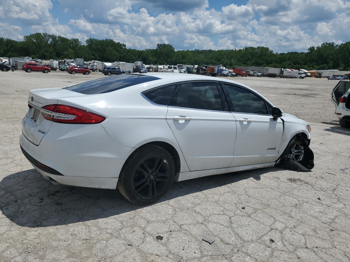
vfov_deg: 53.1
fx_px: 263
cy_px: 131
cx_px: 175
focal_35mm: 26
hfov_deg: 67.3
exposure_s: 1/10000
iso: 50
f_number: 1.5
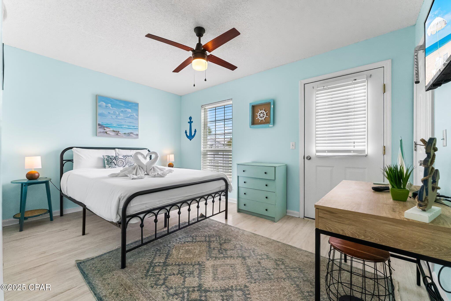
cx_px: 226
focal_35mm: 14
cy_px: 150
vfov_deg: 81.3
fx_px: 175
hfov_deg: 104.2
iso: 12800
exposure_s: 1/125
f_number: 8
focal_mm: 14
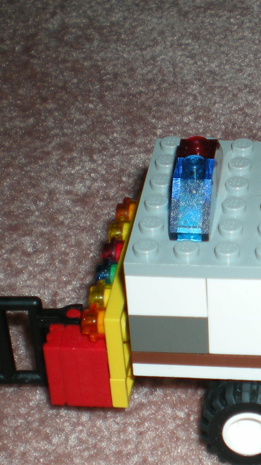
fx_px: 1120
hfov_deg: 12.8
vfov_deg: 23.4
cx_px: 345
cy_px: 250
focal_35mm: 91
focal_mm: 6.3
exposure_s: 1/60
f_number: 3.1
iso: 64
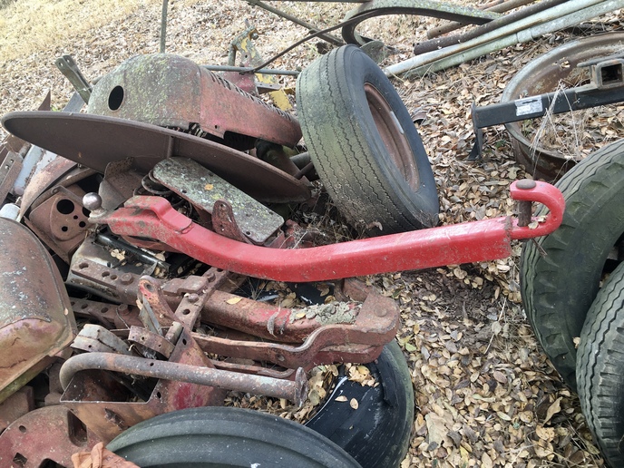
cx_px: 312
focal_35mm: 29
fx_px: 523
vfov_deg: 48.2
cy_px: 234
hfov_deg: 61.7
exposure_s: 1/60
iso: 25
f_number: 2.2
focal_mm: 4.15
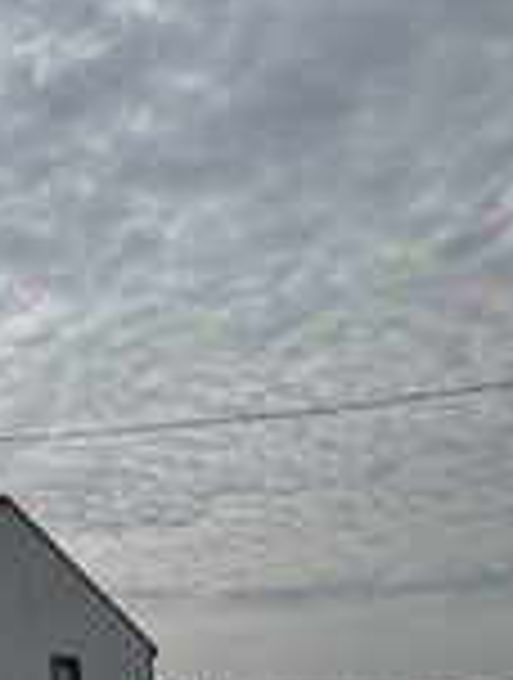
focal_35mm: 37
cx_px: -346
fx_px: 728
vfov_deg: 44.9
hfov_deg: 24.3
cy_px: 626
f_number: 2.2
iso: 32
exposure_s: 1/3906
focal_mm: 2.22
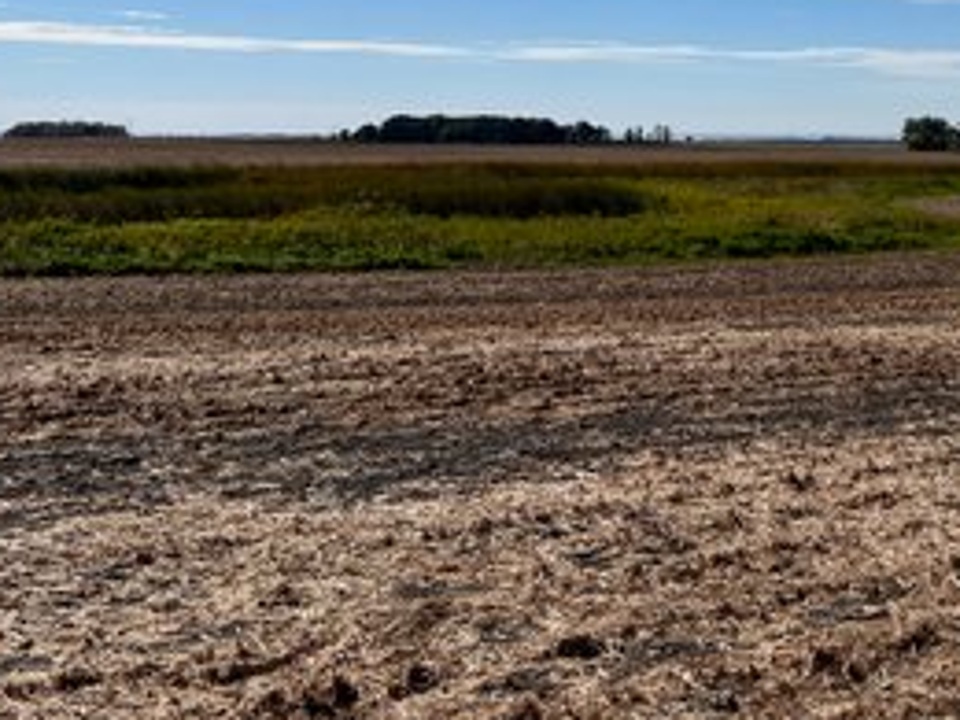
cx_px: 818
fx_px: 1747
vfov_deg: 21.7
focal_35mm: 63
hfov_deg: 29.7
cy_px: -127
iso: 50
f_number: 1.5
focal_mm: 5.7
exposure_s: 1/11364
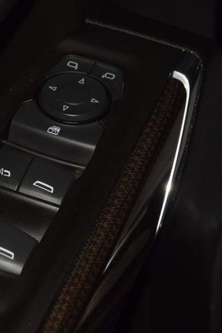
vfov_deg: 12.9
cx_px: 34
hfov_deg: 8.6
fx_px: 1471
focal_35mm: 159
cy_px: 166
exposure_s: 1/125
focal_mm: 70
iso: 100
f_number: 8
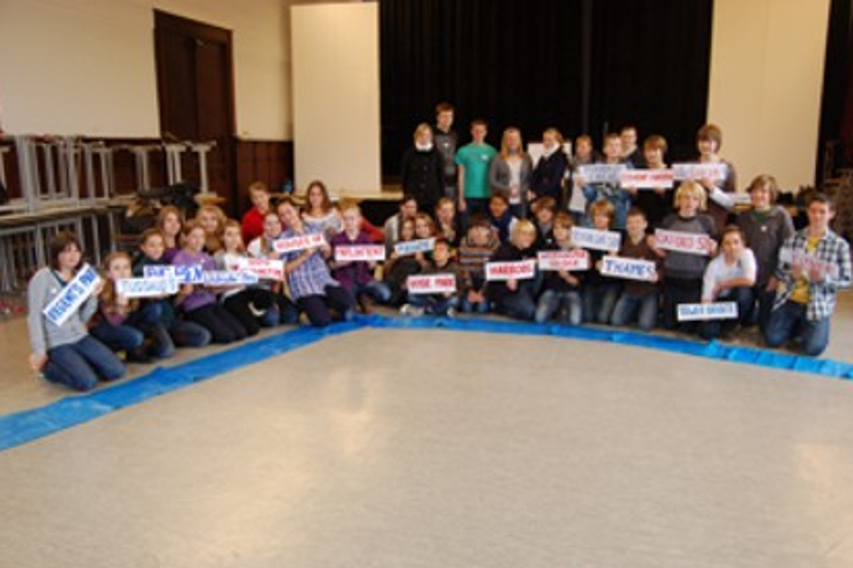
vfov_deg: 46.4
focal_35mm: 28
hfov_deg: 65.5
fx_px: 663
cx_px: 436
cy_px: 292
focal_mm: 18
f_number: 6.3
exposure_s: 1/15
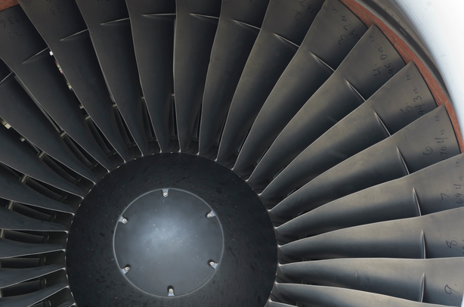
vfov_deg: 3.3
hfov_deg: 5.0
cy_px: 194
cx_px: 143
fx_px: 5348
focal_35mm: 416
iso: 200
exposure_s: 1/20
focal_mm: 200
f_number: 8
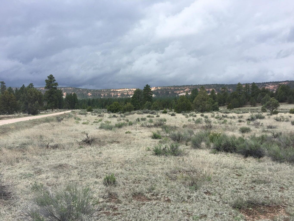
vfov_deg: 48.2
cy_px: 110
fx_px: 246
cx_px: 147
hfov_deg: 61.7
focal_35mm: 29
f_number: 2.2
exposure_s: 1/864
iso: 25
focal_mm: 4.15
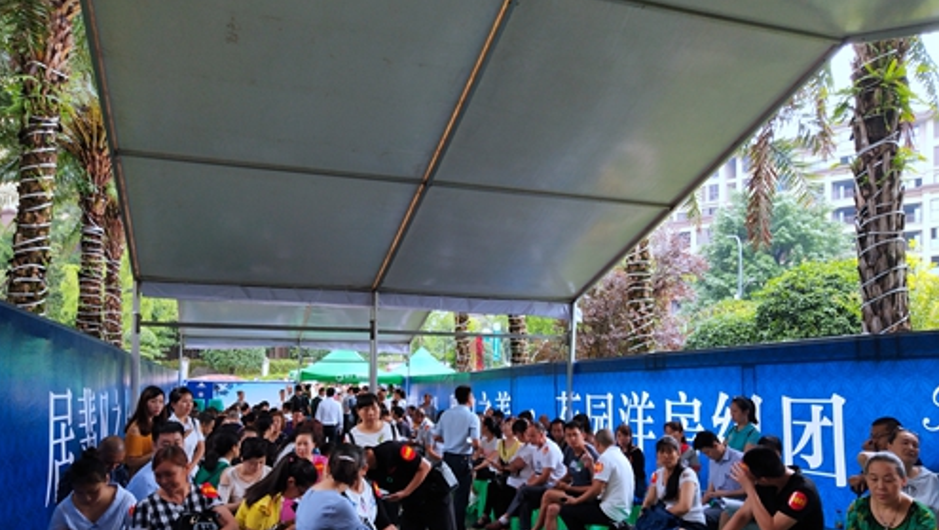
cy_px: 330
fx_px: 822
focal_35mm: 33
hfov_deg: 59.5
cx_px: 467
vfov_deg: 35.5
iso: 157
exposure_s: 1/50
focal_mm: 3.95
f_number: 1.8
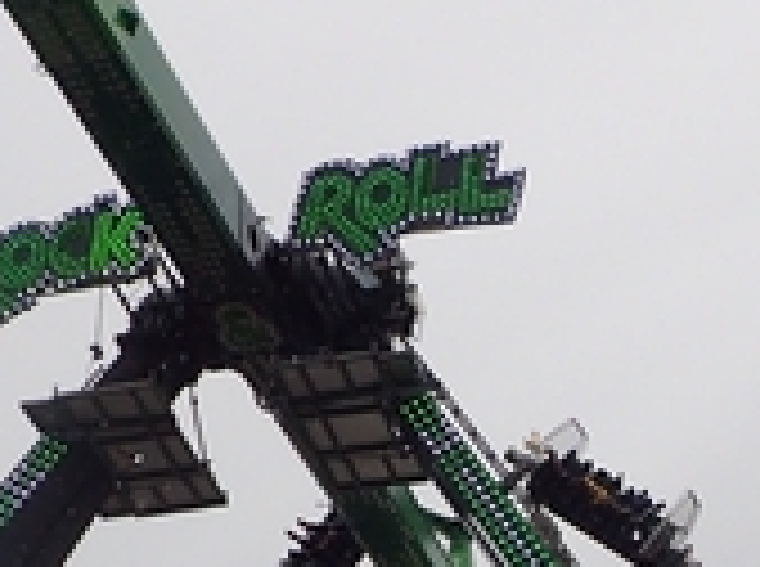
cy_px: 716
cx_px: 495
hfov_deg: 22.0
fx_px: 1950
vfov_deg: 15.8
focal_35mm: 89
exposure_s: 1/1250
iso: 200
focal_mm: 4.5
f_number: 2.8
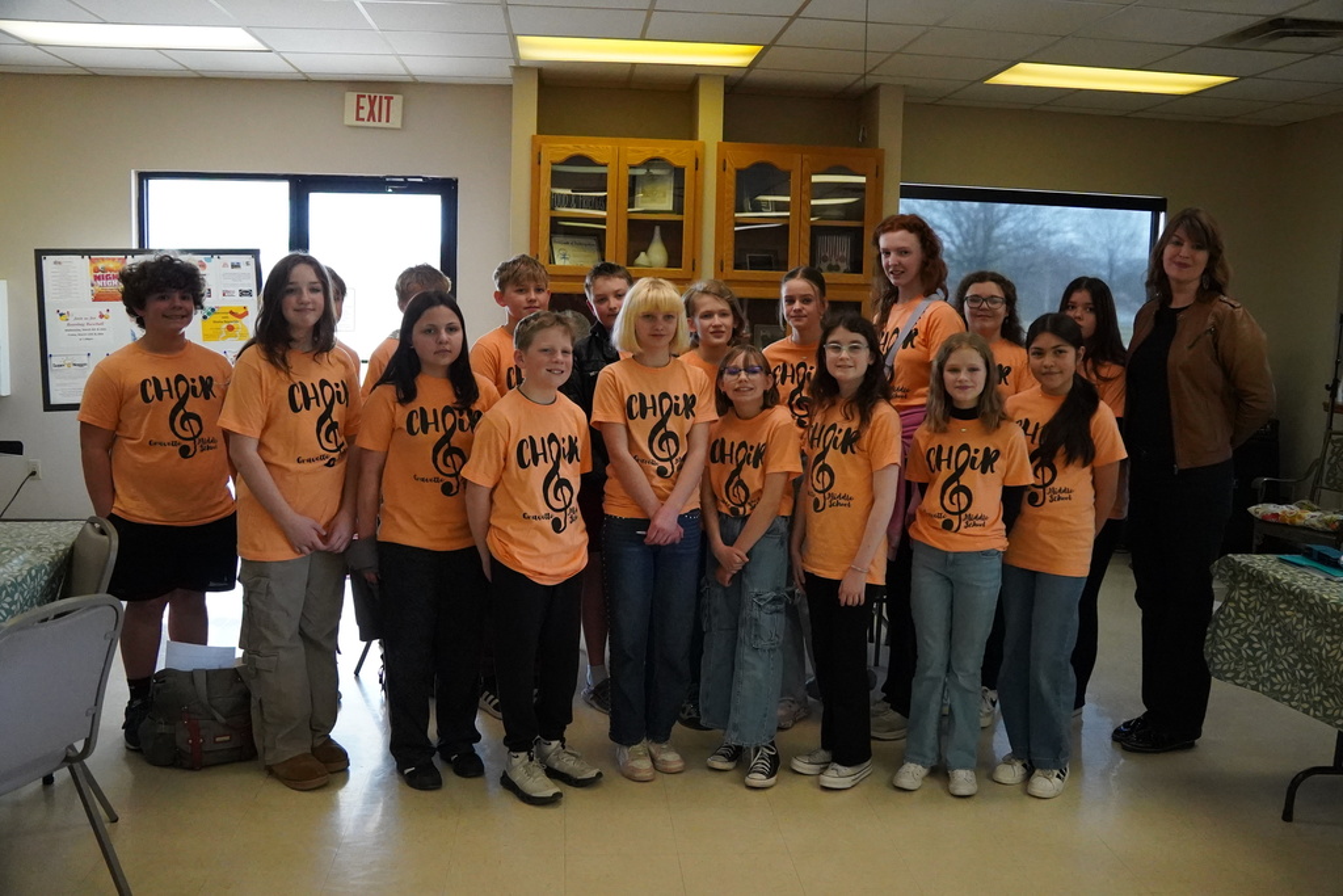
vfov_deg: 42.3
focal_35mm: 31
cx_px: 672
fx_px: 1157
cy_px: 448
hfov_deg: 60.3
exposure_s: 1/1600
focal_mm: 21
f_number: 3.5
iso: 8000
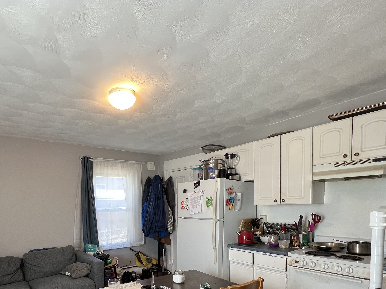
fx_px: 223
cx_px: 147
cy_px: 222
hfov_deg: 80.4
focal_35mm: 20
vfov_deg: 61.7
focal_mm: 1.57
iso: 250
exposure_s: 1/120
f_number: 1.8
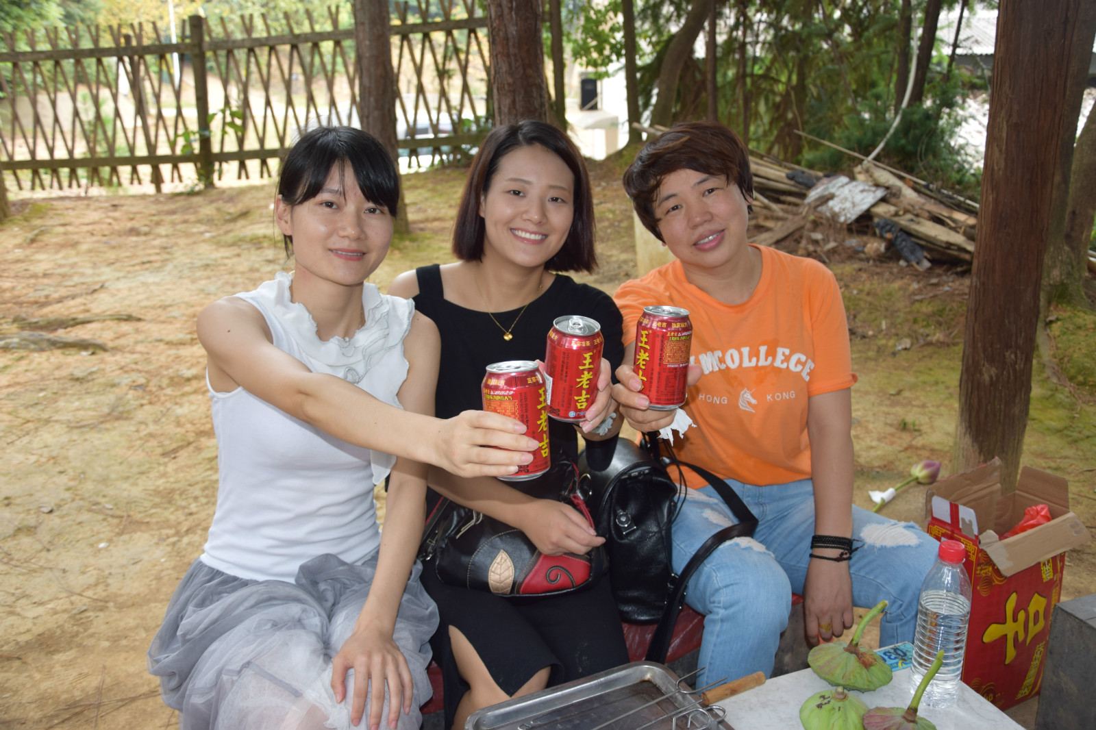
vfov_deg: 40.0
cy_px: 365
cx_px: 548
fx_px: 1004
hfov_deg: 57.2
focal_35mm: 33
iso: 100
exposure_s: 1/60
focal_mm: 22
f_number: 3.8
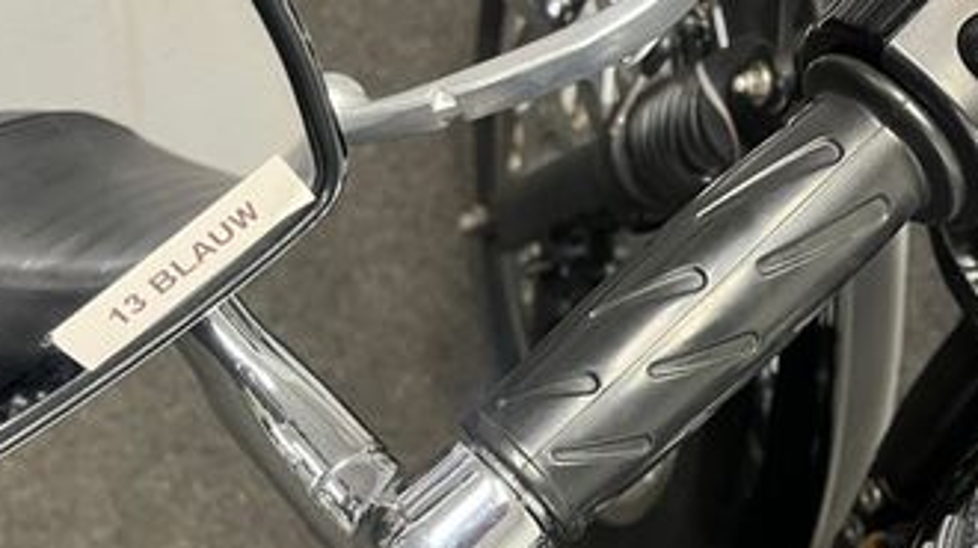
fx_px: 1425
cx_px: 572
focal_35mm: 55
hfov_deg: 37.8
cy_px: 284
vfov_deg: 21.8
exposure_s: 1/50
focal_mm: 5.1
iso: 250
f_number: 1.6
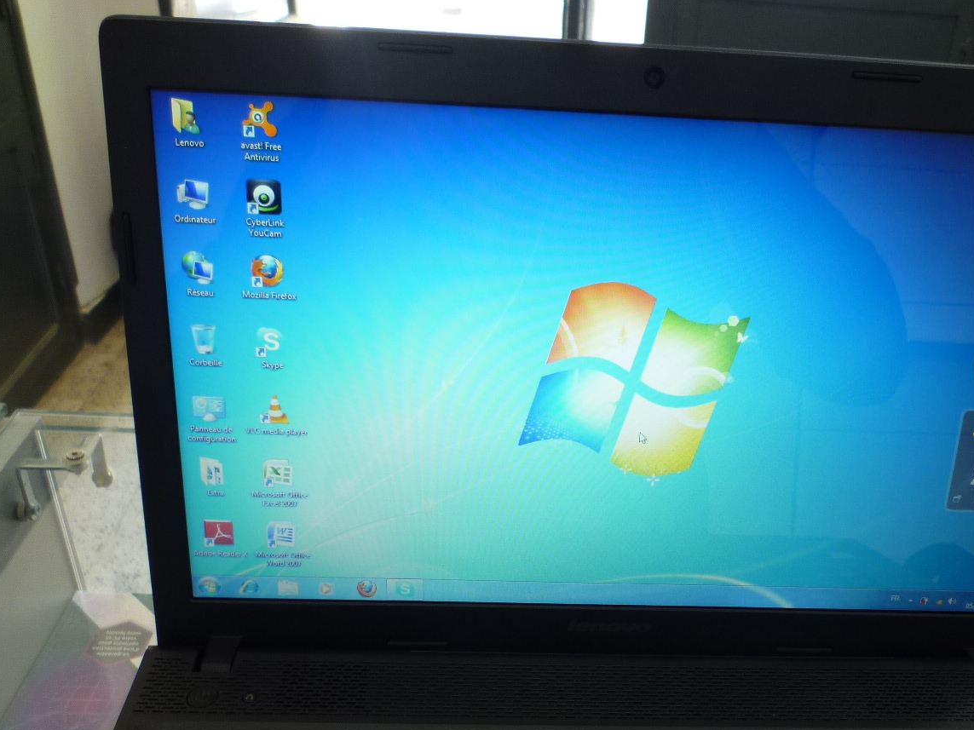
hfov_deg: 52.3
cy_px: 468
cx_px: 581
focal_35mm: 35
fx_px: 985
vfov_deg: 40.3
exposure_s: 1/30
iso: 125
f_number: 2.8
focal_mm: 4.4
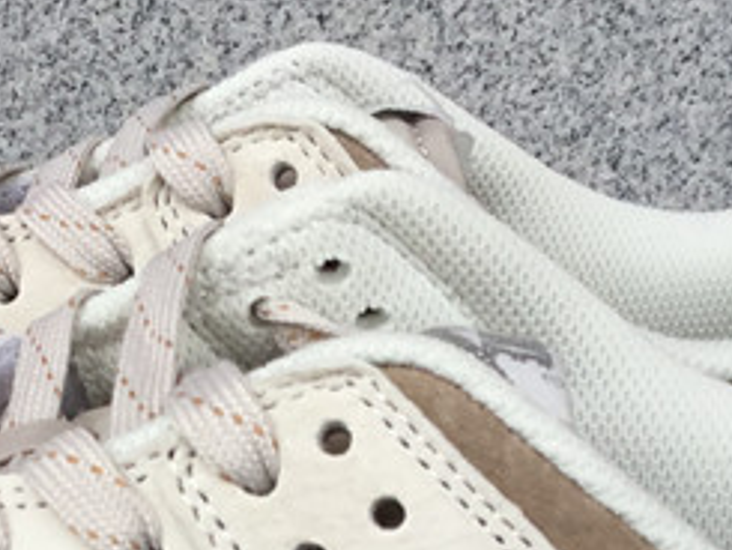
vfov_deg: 12.4
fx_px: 2412
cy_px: 803
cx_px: 158
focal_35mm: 114
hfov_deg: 17.1
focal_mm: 3.3
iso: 25
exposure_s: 1/301
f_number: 2.4
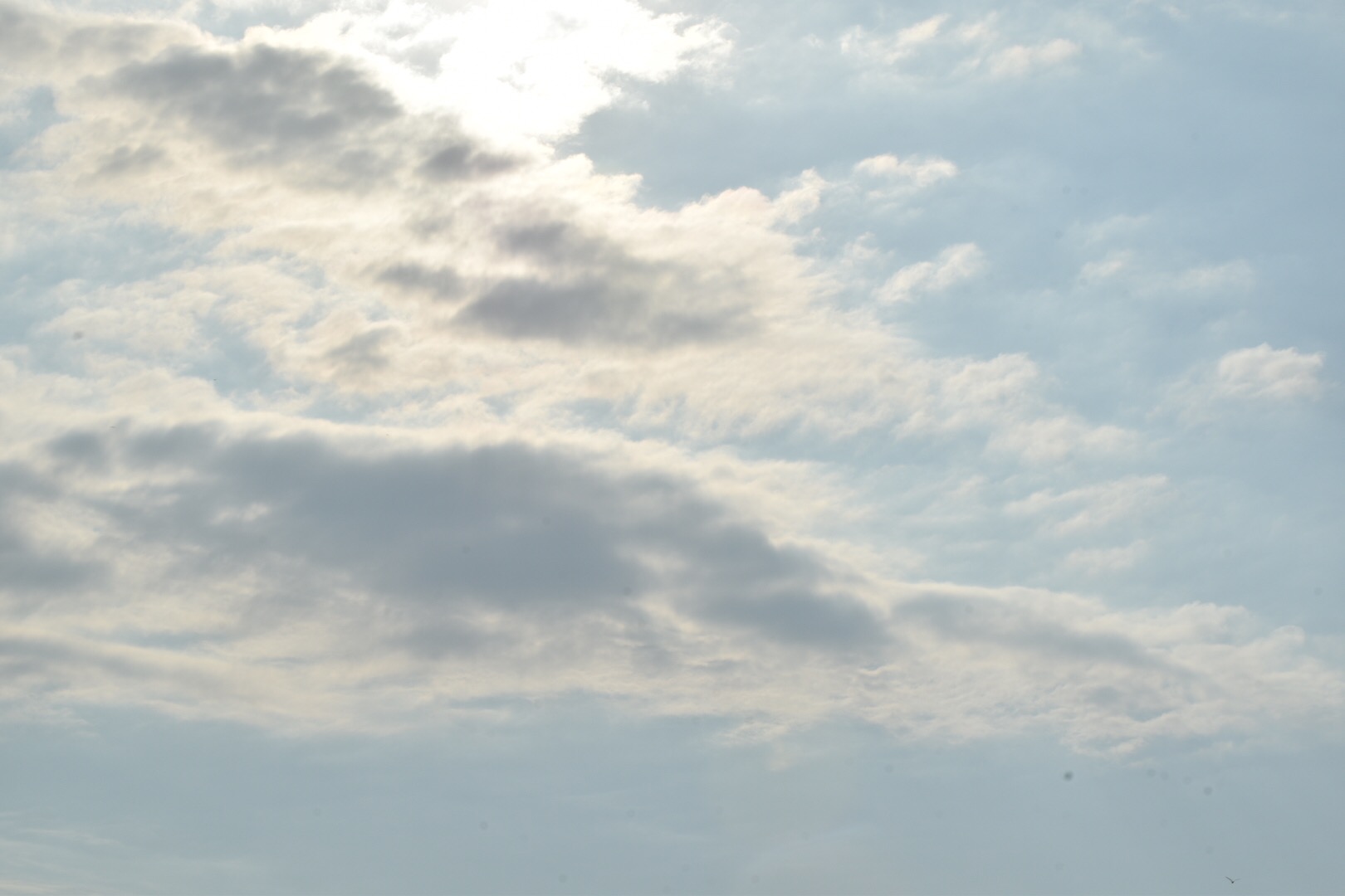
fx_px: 3082
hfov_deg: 24.6
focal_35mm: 82
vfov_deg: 16.6
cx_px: 672
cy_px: 448
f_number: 22
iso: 100
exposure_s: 1/125
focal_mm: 55
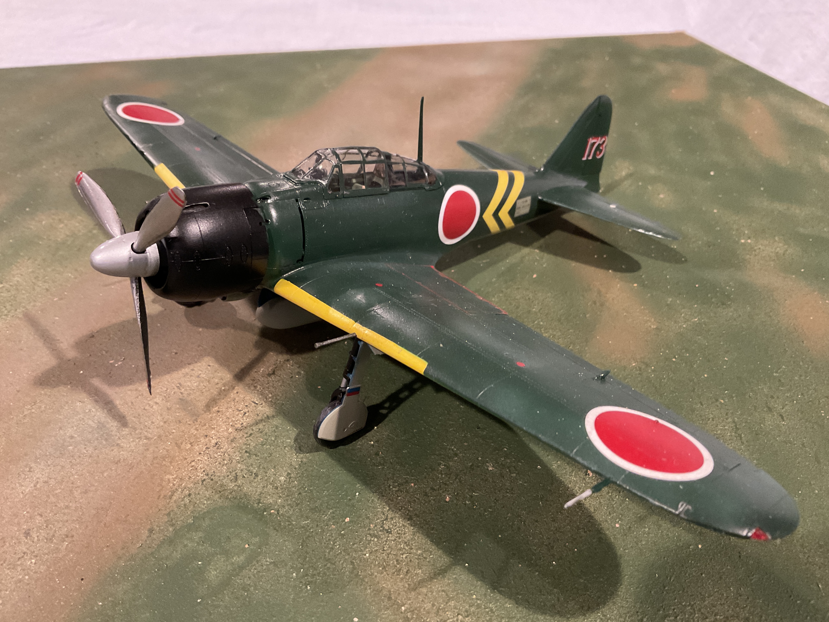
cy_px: 311
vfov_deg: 48.2
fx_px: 695
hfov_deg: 61.7
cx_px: 414
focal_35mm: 29
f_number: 1.8
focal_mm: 3
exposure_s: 1/30
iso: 320
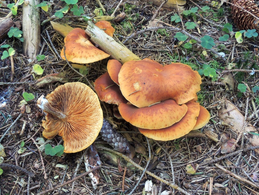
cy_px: 95
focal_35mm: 36
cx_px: 110
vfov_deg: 39.7
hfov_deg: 51.2
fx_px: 269
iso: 100
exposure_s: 1/2.5
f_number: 7.8
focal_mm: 5.3
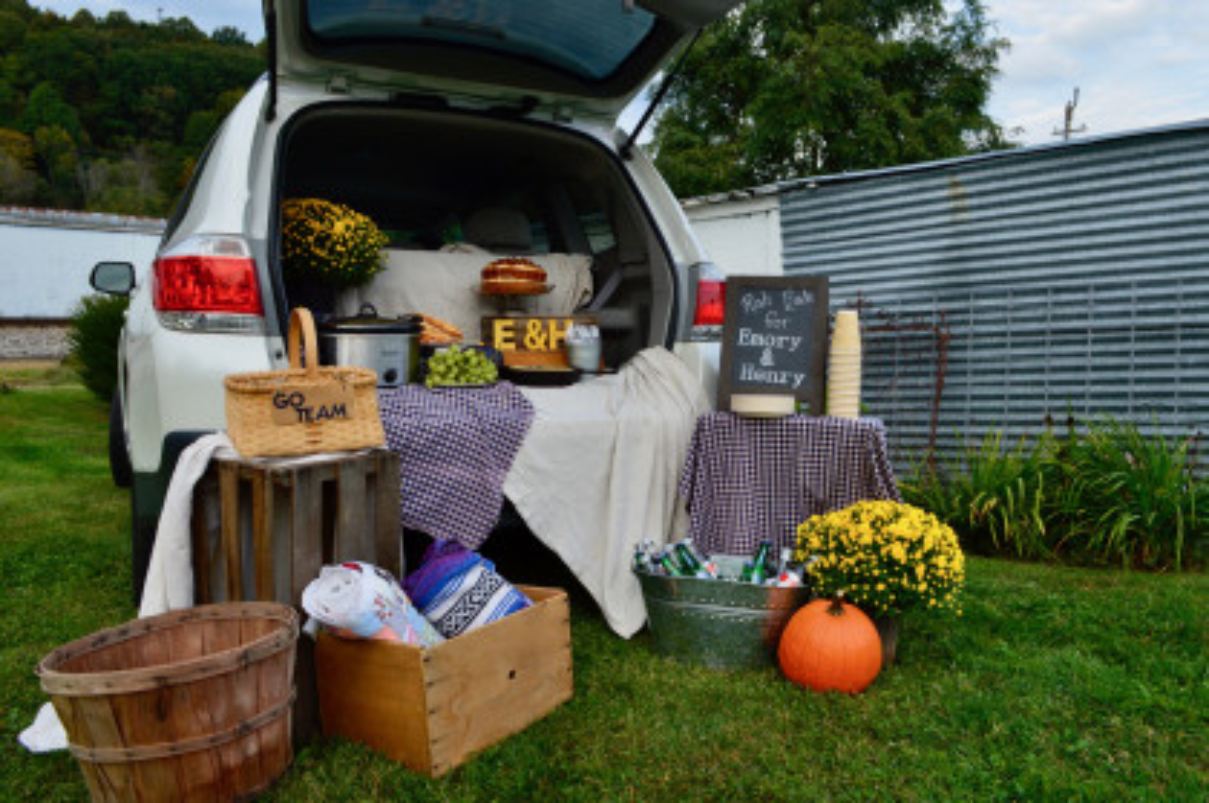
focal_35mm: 27
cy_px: 402
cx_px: 604
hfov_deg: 67.4
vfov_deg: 47.8
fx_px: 906
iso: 400
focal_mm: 18
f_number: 9
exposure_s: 1/160
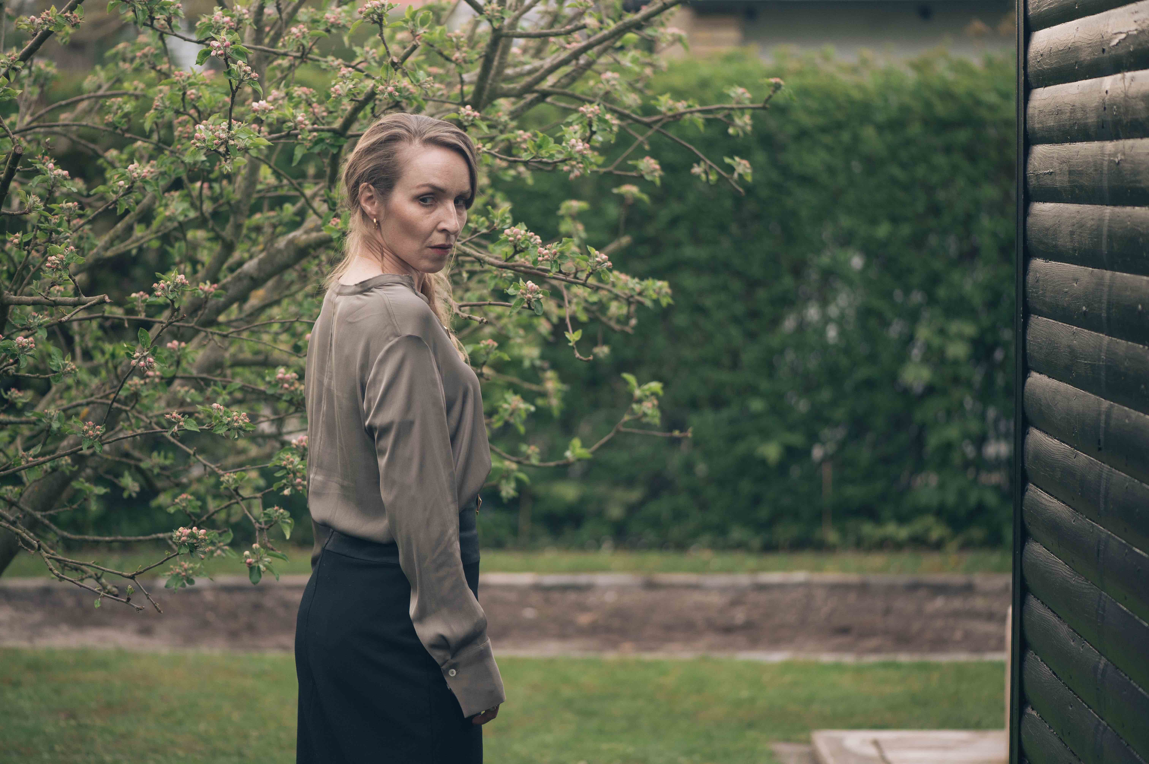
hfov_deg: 19.5
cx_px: 574
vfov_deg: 13.0
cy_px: 382
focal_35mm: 105
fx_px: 3349
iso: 400
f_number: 3.2
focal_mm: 105
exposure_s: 1/250
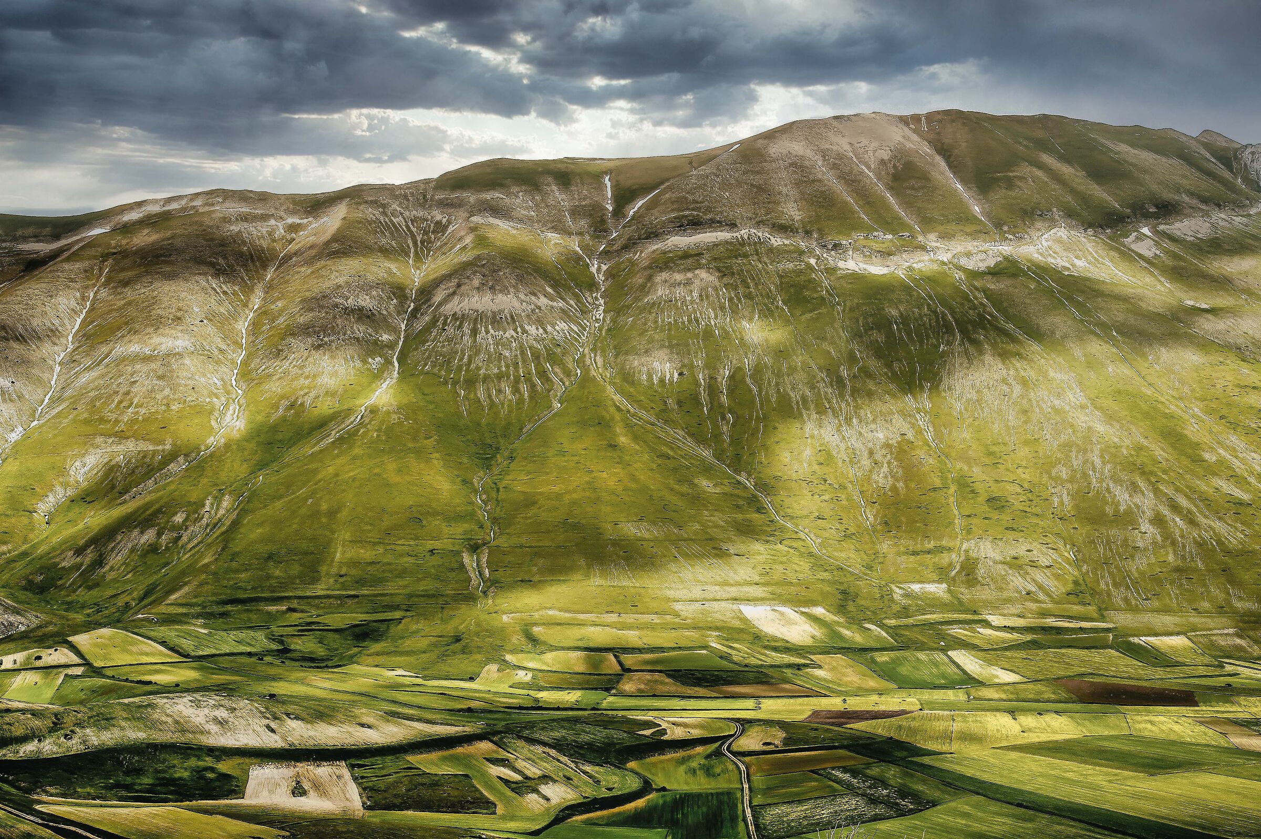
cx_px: 630
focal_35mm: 48
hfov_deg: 41.1
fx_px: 1680
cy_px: 420
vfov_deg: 28.0
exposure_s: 1/320
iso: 200
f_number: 10
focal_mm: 48
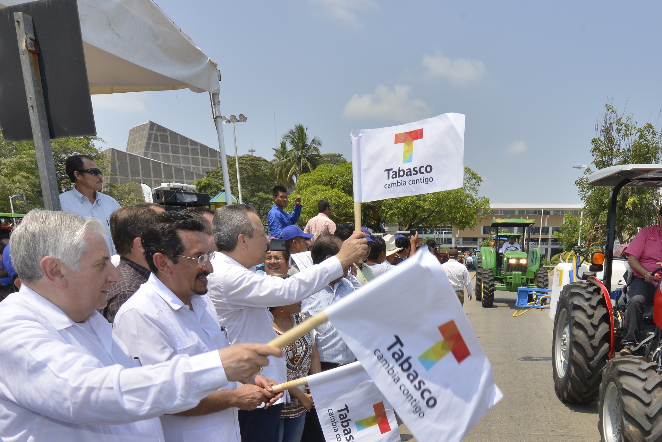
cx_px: 432
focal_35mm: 27
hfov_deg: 65.9
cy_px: 385
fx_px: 497
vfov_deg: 44.3
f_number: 13
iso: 250
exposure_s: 1/320
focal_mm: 14
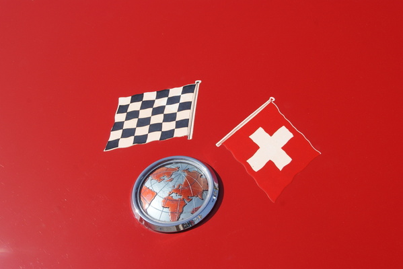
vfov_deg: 16.6
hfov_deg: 24.6
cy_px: 134
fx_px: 924
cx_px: 202
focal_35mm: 82
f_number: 11
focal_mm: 55
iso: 100
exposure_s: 1/160
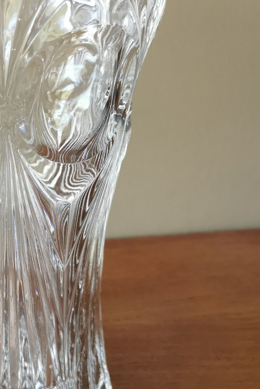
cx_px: 14
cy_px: 177
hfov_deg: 23.4
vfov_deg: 35.6
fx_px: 606
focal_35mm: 56
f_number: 1.6
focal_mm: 5.56
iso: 200
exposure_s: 1/100
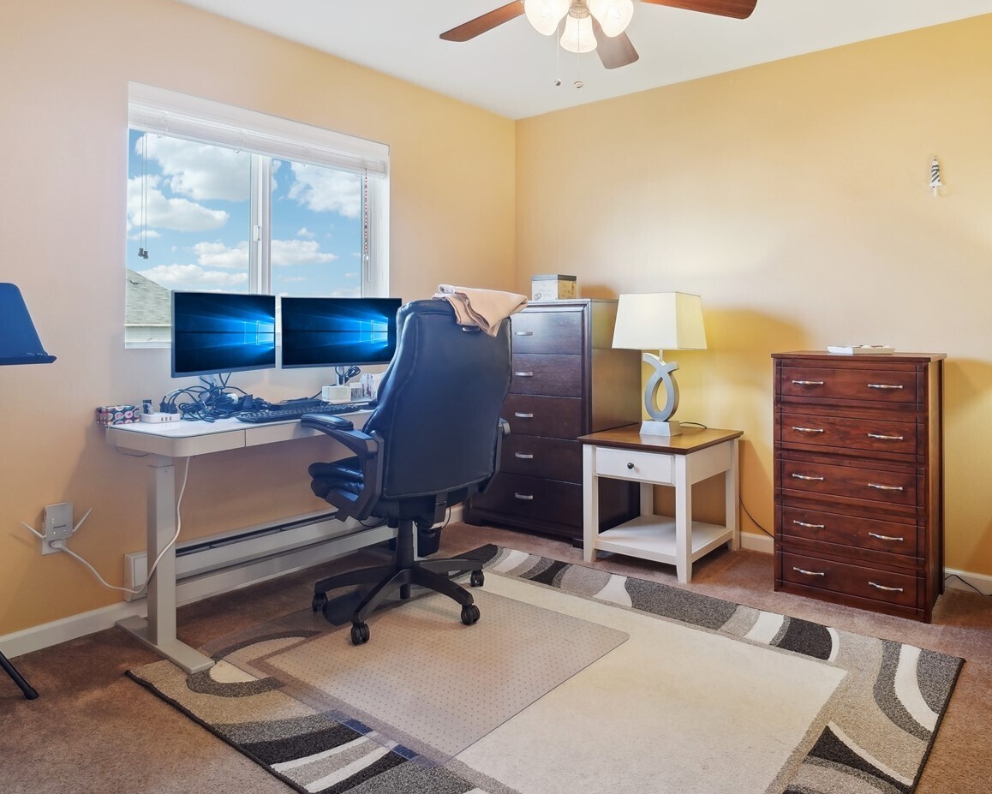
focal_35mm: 22
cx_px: 631
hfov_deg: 73.5
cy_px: 345
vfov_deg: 62.9
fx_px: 646
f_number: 8
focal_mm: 16
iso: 1600
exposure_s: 1/25
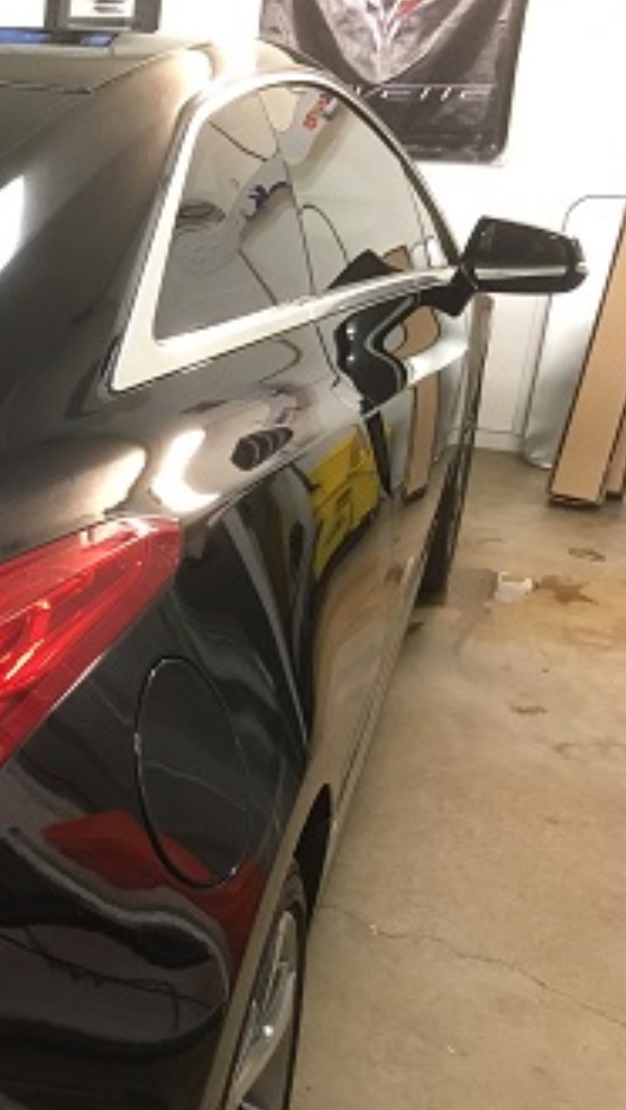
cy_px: 560
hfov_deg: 24.6
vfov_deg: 46.4
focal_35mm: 44
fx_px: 1296
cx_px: -125
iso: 160
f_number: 2.2
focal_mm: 4.15
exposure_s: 1/30
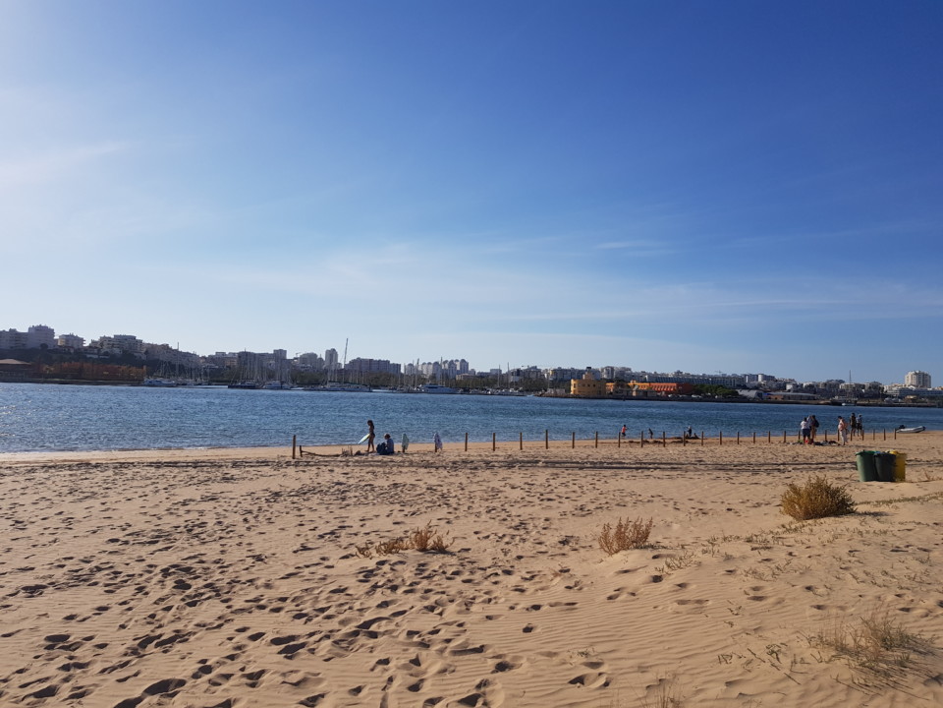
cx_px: 472
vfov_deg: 53.1
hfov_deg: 67.3
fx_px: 708
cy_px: 354
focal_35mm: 26
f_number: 1.7
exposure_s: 1/5024
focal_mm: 4.2
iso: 40
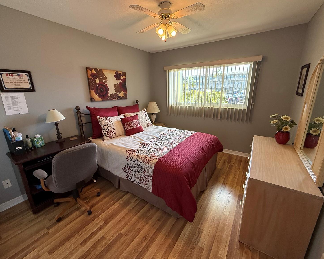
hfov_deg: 96.8
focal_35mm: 15
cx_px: 162
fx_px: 144
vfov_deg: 84.0
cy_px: 130
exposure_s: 1/120
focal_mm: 2.22
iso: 200
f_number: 2.2
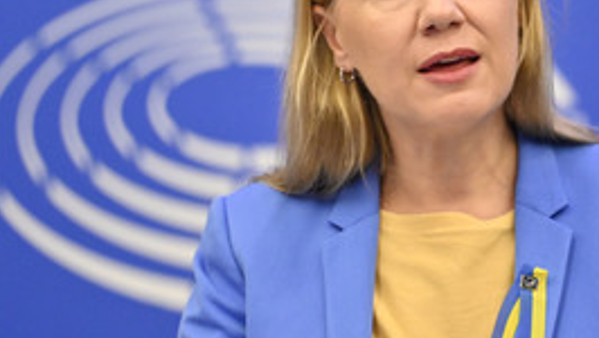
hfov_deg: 6.1
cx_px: 436
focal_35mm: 355
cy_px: 153
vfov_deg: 3.4
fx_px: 5642
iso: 5000
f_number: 2.8
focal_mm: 200
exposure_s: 1/1000
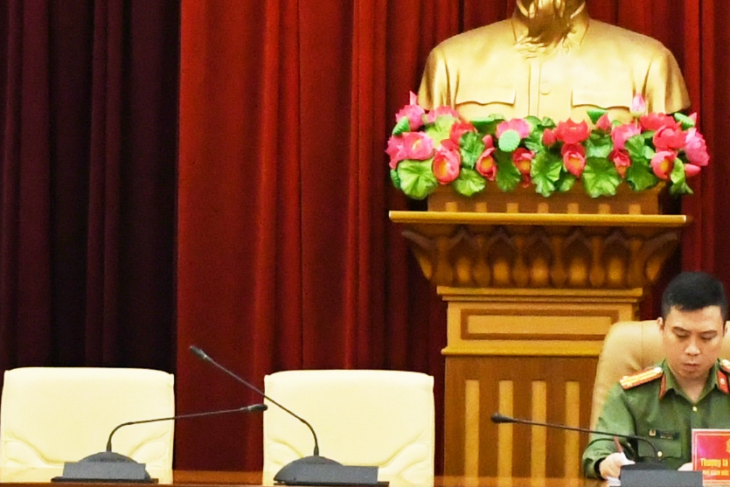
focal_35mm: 240
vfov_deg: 5.7
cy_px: 130
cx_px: 585
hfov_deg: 8.6
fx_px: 4867
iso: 2500
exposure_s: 1/200
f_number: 4
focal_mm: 32
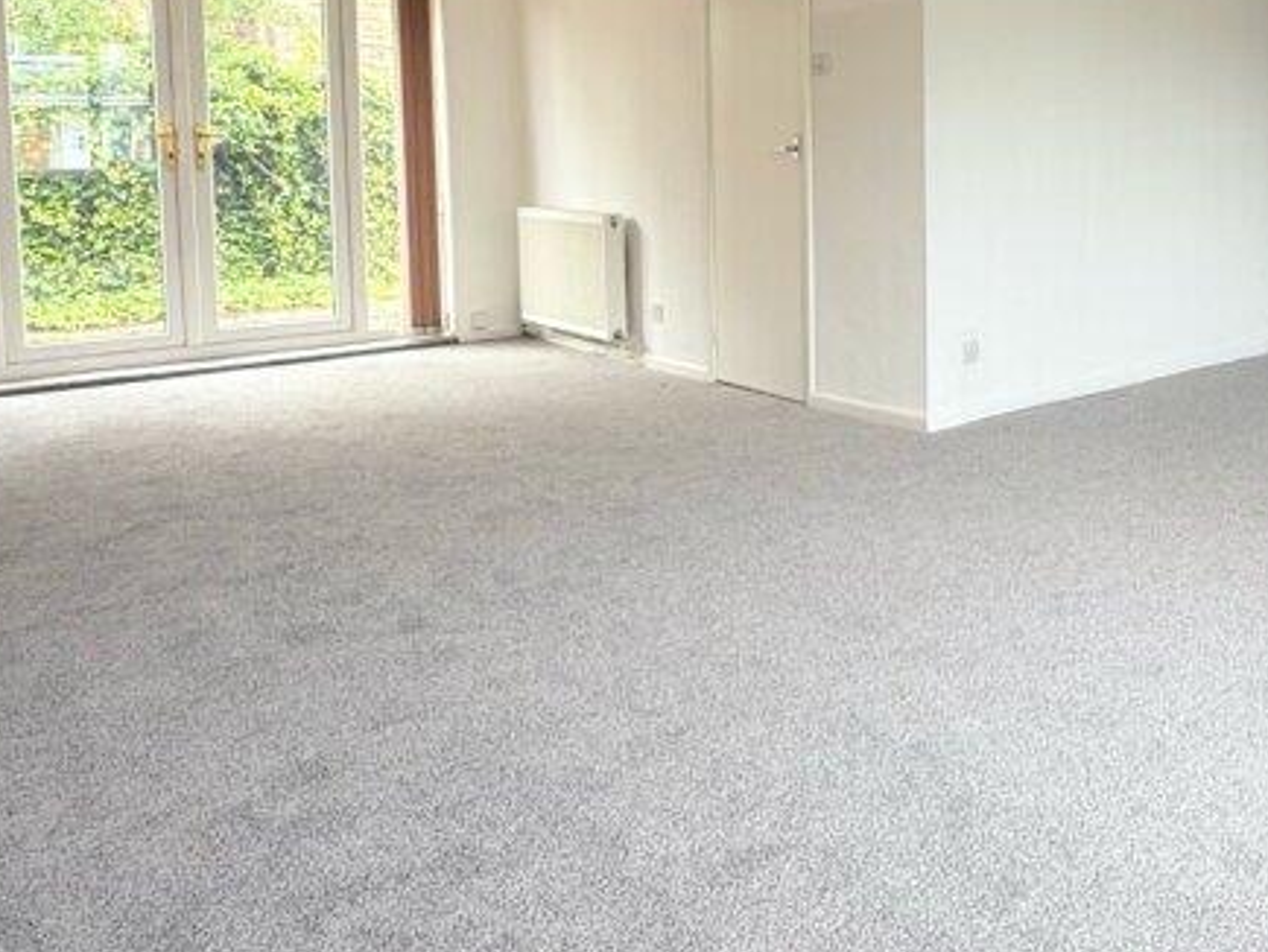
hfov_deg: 52.3
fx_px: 1209
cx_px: 985
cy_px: 239
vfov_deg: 41.7
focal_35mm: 33
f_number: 2.2
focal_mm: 2.22
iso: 64
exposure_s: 1/99
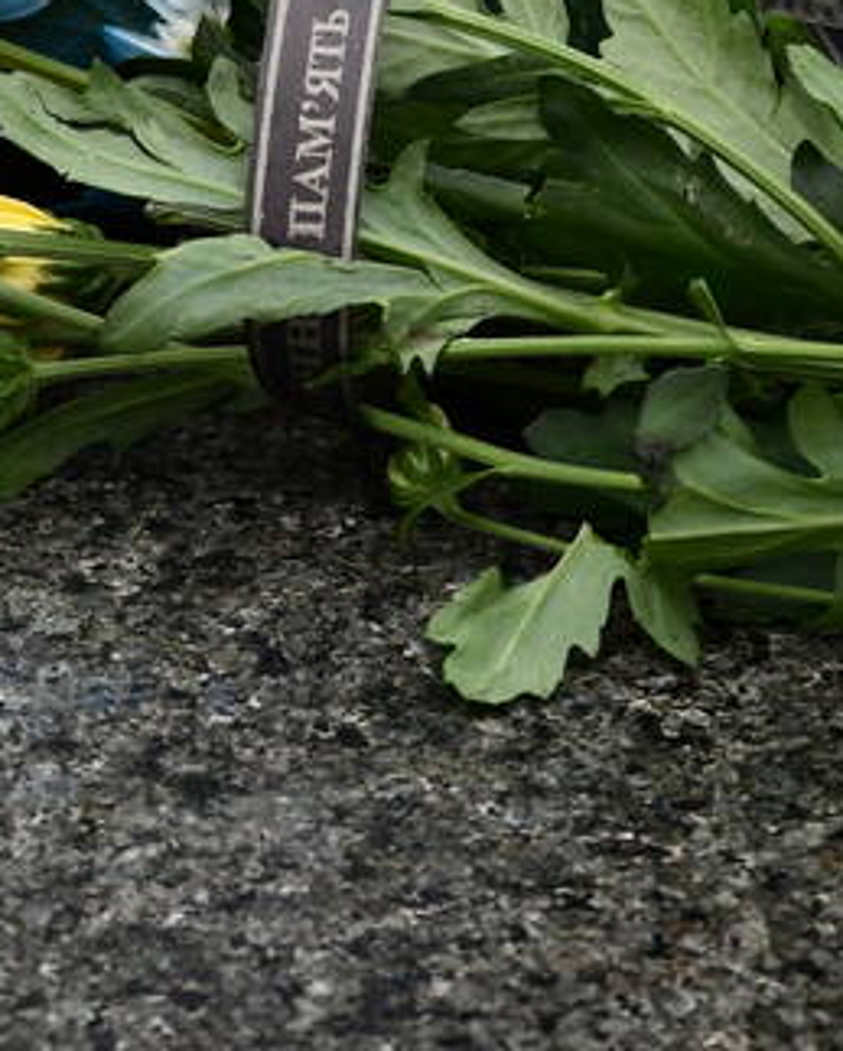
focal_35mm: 467
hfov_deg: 3.3
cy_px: 2
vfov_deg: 4.1
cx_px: 443
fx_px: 14544
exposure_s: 1/500
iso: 560
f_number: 5.6
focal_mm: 105
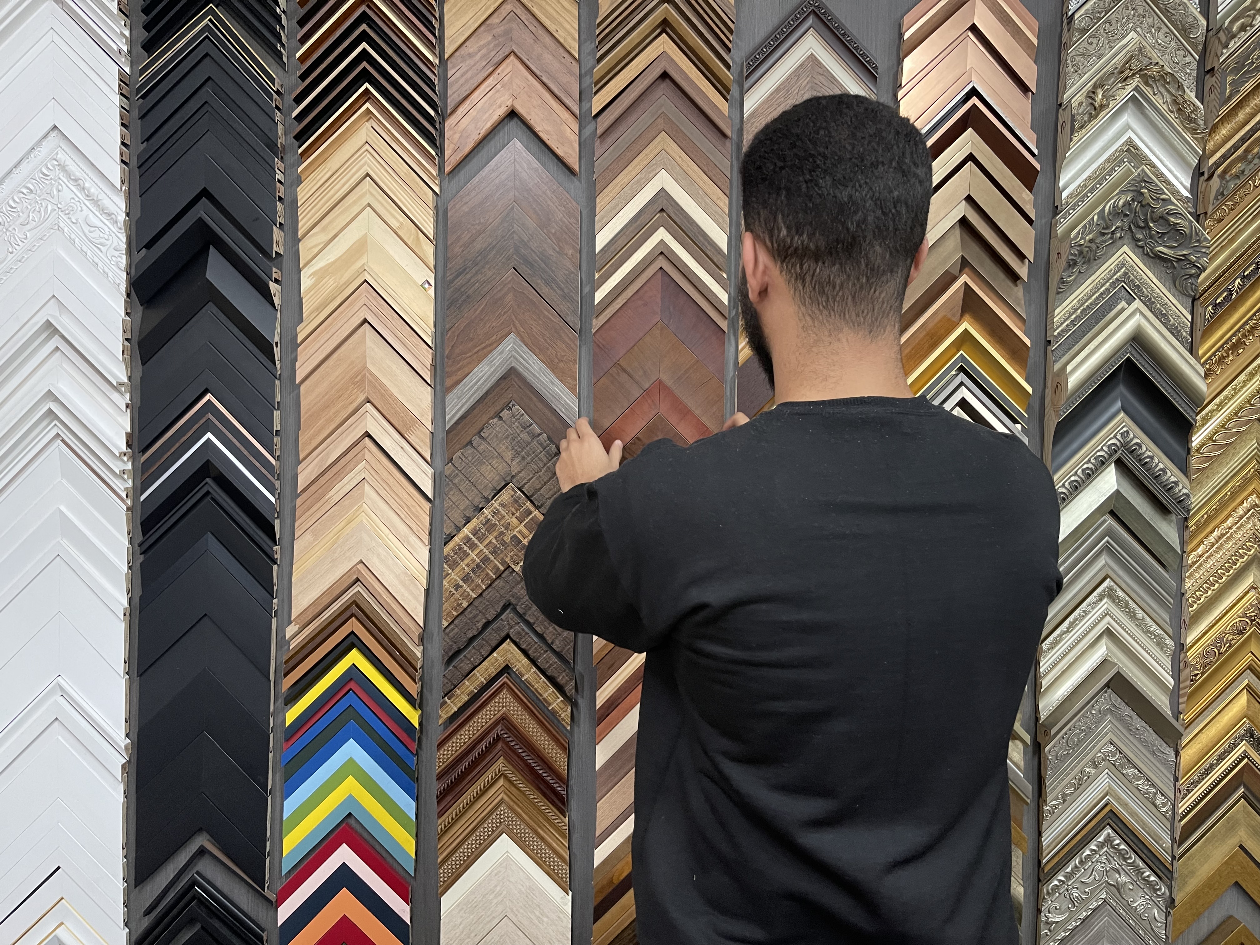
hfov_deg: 69.4
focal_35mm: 25
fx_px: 910
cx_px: 630
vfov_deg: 54.9
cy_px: 472
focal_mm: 5.1
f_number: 1.6
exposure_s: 1/60
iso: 320
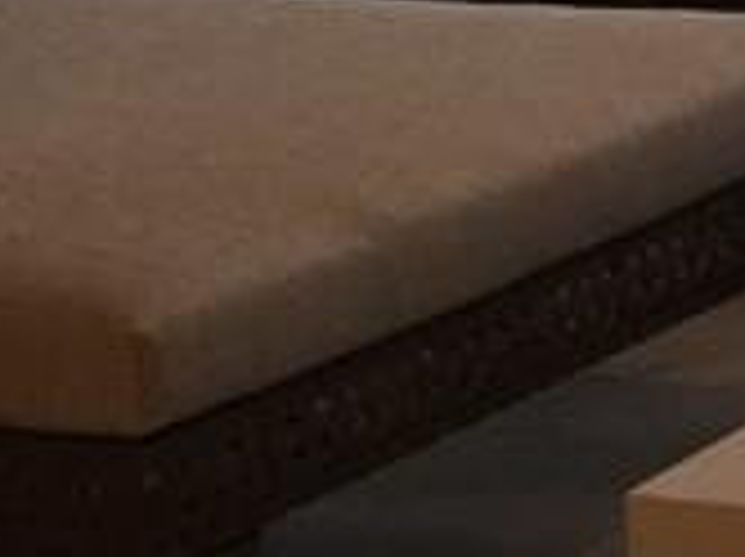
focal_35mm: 179
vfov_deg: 8.0
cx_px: 2082
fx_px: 3847
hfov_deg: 9.3
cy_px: -476
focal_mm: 4.15
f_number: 2.2
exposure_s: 1/120
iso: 32
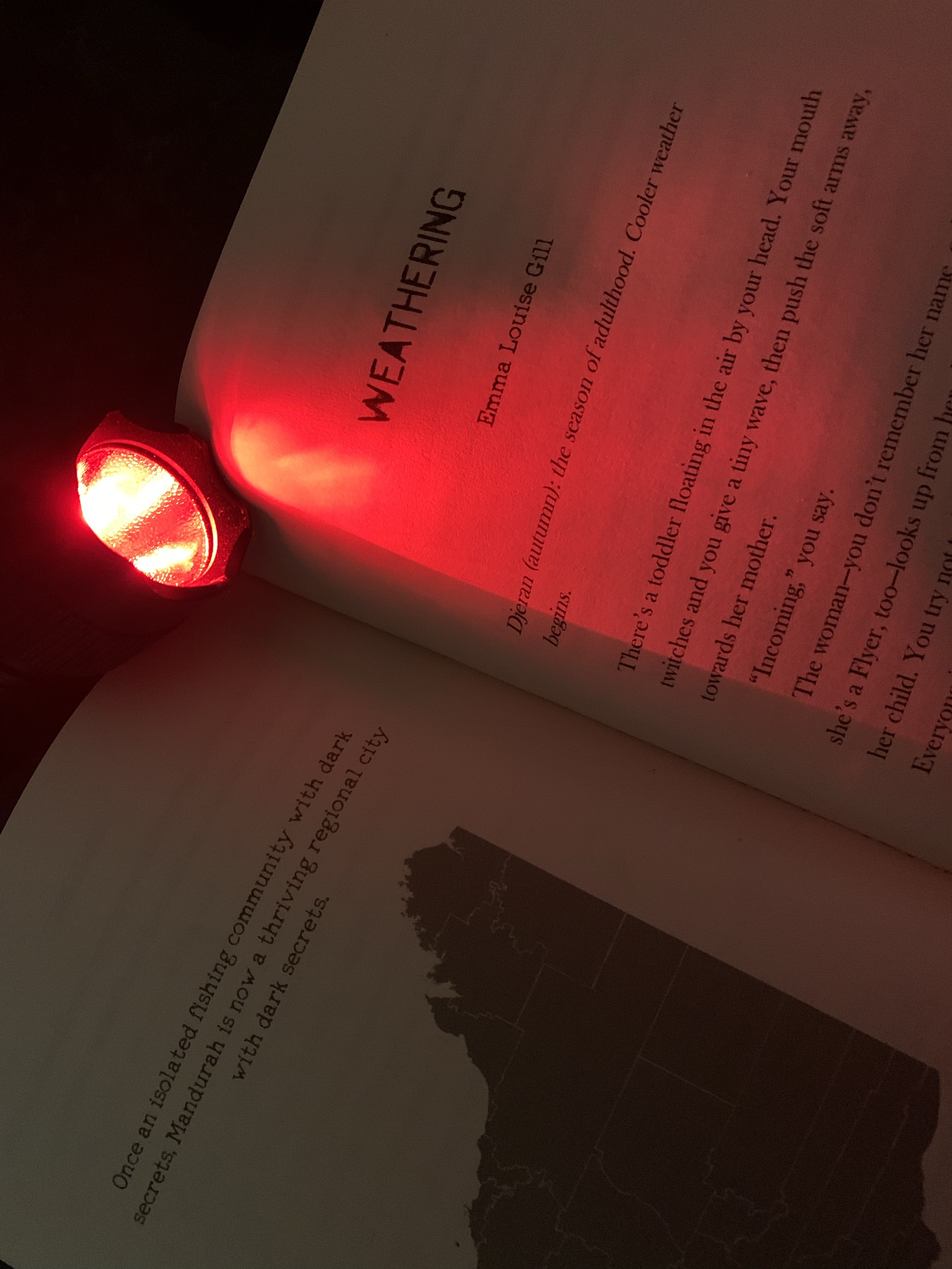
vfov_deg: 67.3
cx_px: 476
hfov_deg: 53.1
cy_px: 634
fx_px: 953
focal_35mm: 26
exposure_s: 1/20
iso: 640
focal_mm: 4.25
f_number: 1.8
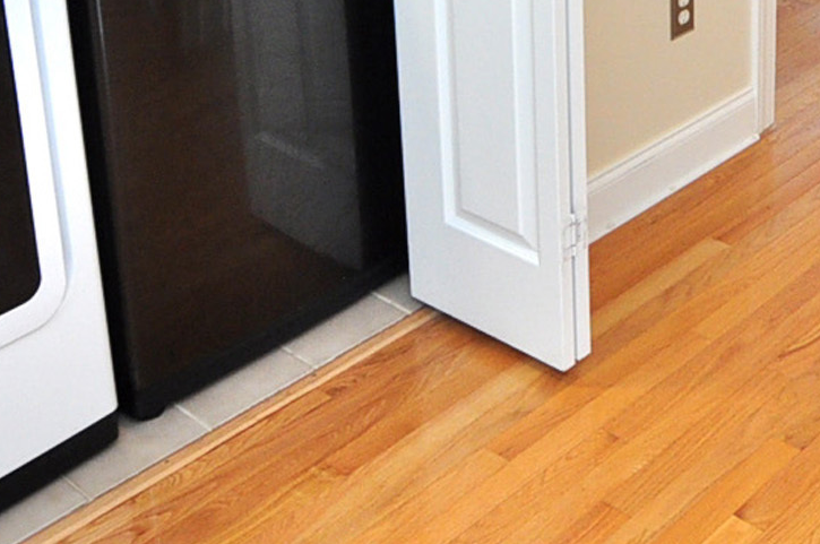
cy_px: -209
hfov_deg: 31.9
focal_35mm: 60
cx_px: 727
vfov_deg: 20.2
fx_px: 1365
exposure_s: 1/60
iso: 640
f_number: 4.5
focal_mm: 10
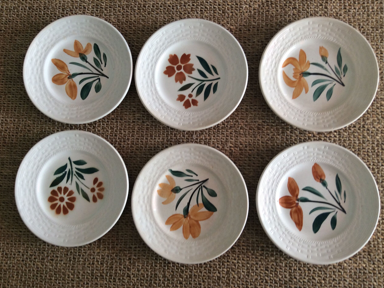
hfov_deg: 55.4
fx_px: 366
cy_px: 140
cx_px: 192
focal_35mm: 33
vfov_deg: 42.9
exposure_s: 1/25
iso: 40
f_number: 2.4
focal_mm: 3.3
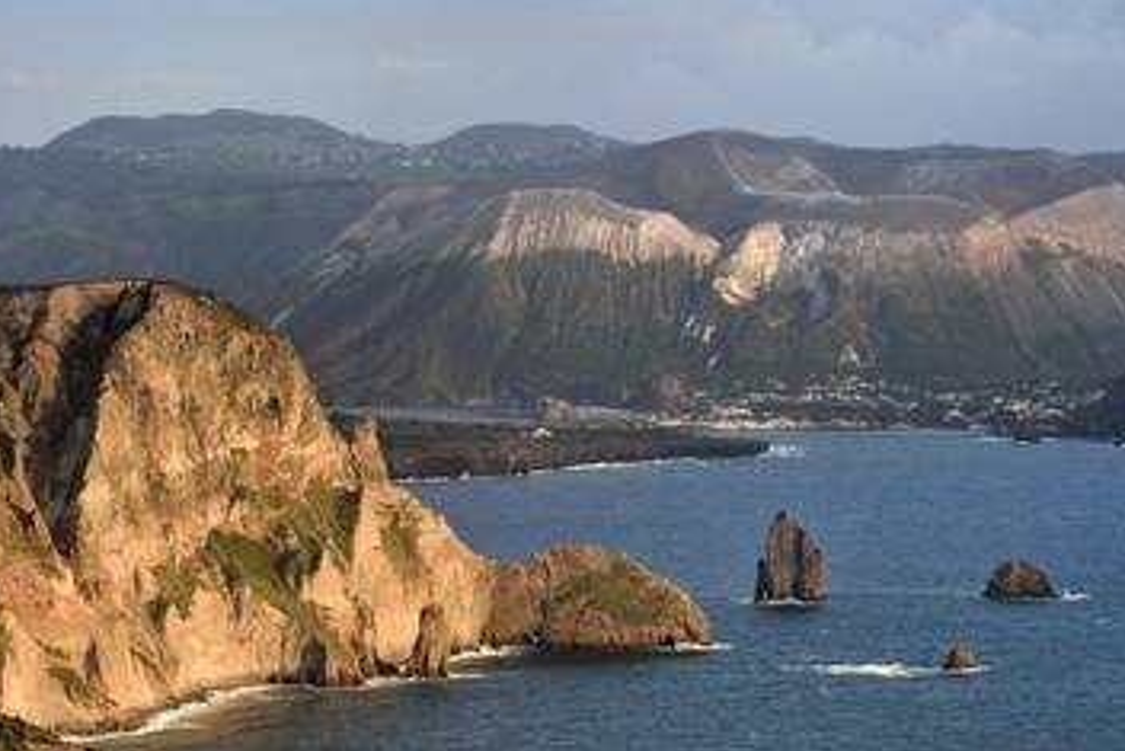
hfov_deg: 13.2
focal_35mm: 155
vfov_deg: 8.9
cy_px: 438
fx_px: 4845
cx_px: 582
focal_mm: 130
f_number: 5.6
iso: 400
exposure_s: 1/320
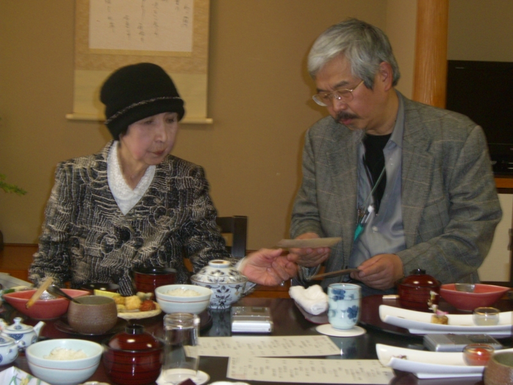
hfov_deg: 34.9
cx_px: 256
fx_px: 815
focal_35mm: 55
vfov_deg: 26.6
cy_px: 192
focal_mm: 11.5
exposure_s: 1/30
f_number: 3.4
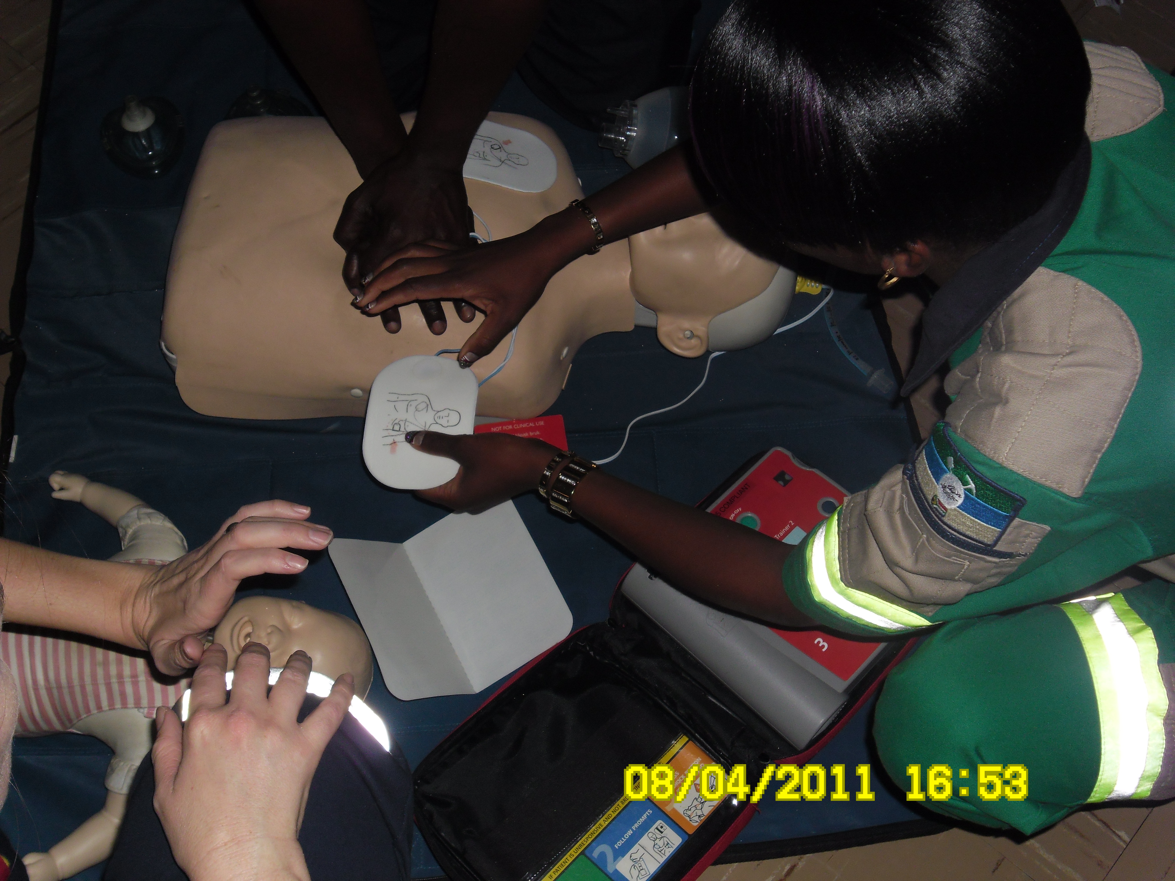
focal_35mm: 44
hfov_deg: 42.9
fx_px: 1494
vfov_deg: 32.9
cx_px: 588
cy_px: 440
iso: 80
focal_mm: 7.8
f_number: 4.5
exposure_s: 1/45
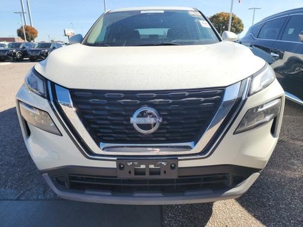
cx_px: 152
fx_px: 201
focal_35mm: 23
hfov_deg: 73.9
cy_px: 114
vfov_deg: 58.9
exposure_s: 1/521
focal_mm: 6.4
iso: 50
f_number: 1.8
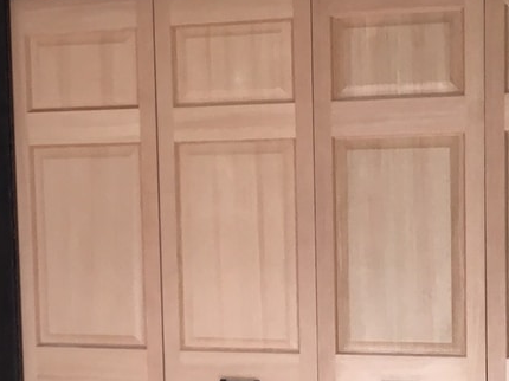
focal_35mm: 90
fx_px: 1323
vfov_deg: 16.4
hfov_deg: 21.6
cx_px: 123
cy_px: 254
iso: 25
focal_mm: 4.15
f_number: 2.2
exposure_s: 1/30
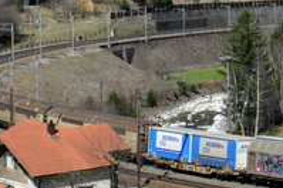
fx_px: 1232
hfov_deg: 11.9
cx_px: 540
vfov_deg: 8.6
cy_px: -35
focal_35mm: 157
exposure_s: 1/1000
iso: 400
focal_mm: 26
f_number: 10
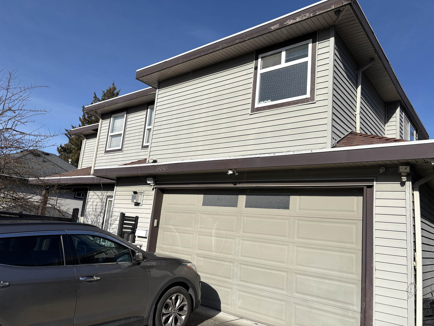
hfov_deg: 67.3
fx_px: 326
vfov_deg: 53.1
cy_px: 163
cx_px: 217
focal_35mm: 26
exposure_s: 1/4950
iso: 50
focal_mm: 5.96
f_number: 1.6
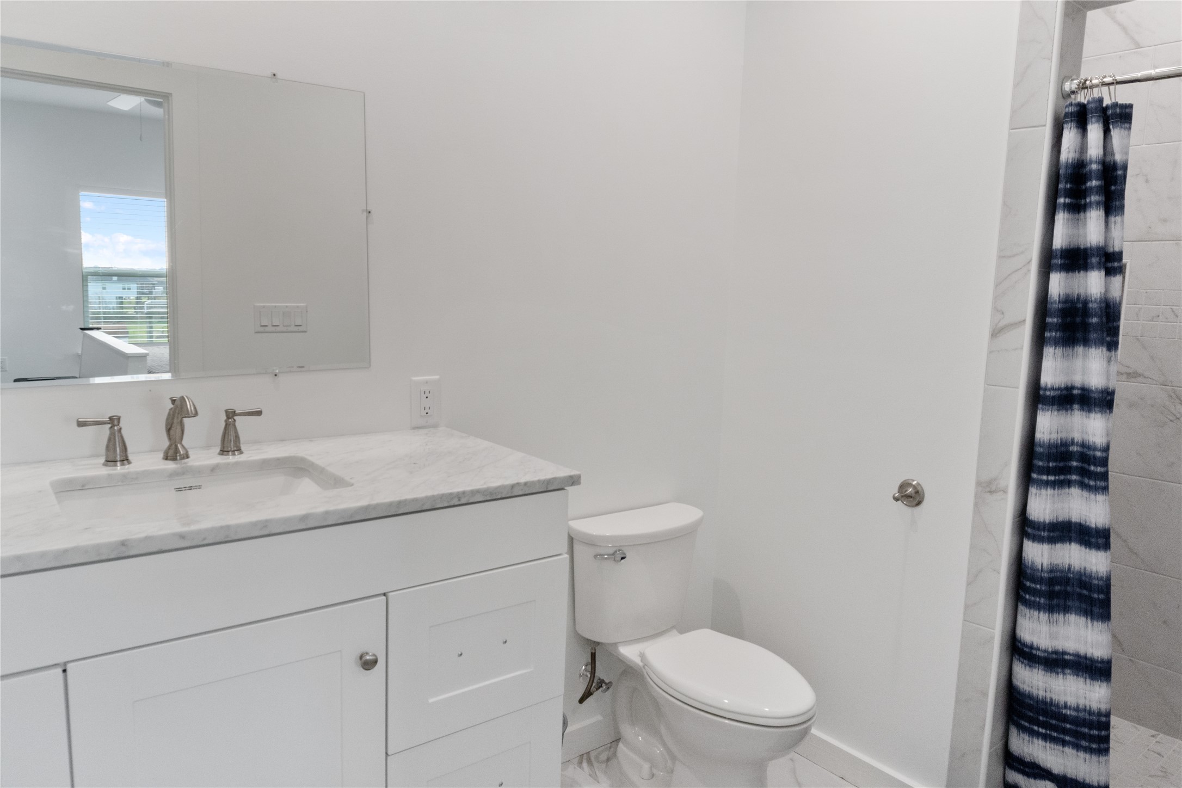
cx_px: 591
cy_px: 394
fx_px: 788
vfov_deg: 53.1
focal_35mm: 24
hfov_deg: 73.7
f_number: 11
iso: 1250
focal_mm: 16
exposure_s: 1/30
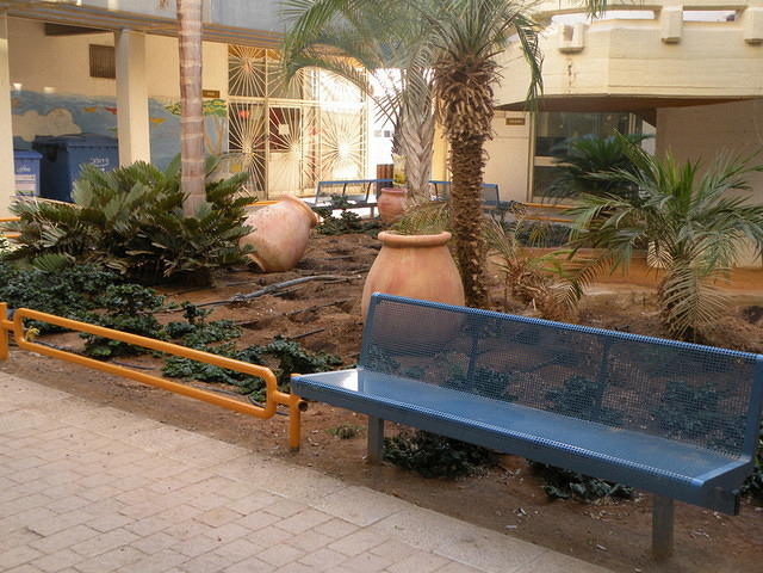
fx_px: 926
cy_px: 286
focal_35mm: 42
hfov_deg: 44.8
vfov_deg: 34.3
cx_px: 382
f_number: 3.2
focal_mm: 7.4
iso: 120
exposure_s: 1/61.3
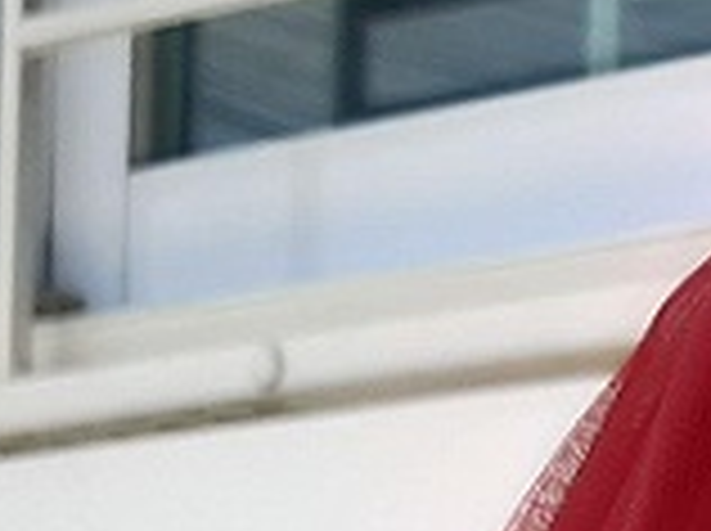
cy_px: 914
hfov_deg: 10.3
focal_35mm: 171
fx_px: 3507
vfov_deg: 8.4
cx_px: 1613
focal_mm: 3.92
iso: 100
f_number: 1.7
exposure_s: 1/542
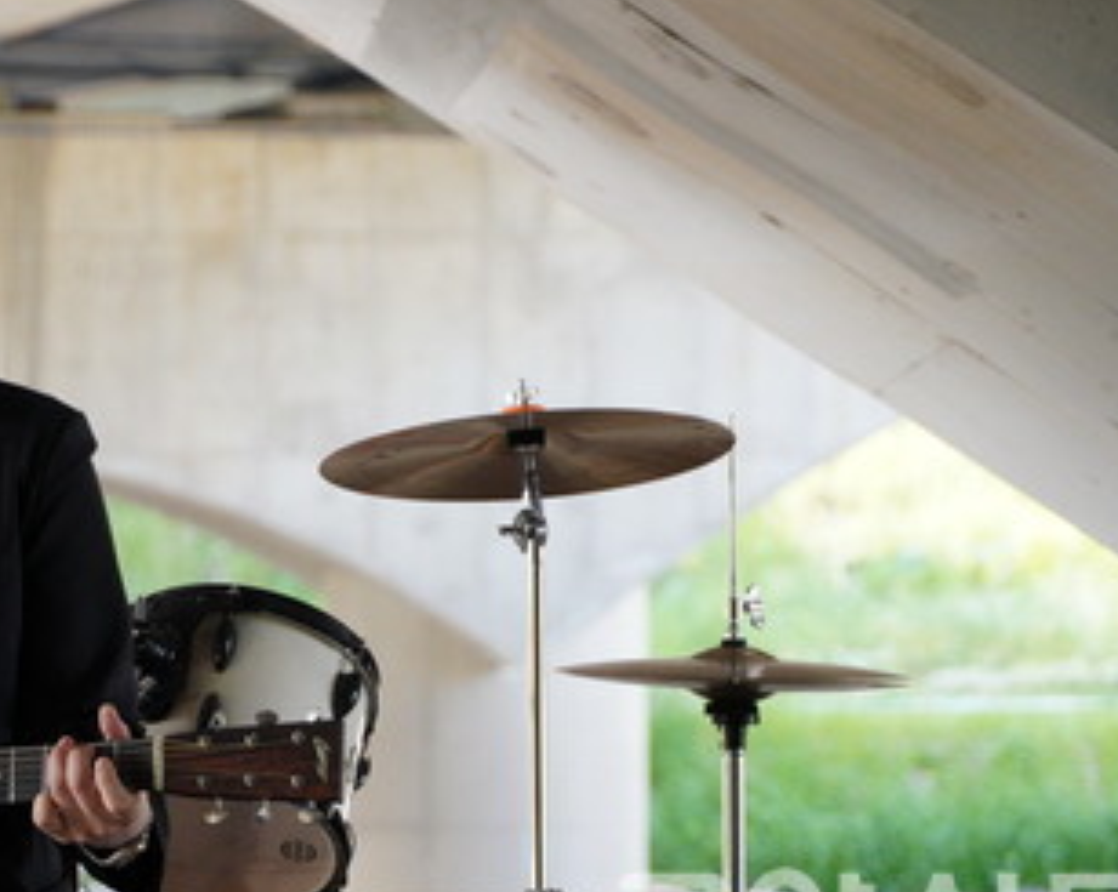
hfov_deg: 6.4
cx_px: 124
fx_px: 10016
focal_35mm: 303
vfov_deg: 5.1
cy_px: 350
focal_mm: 110
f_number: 5.6
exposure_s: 1/200
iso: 1250
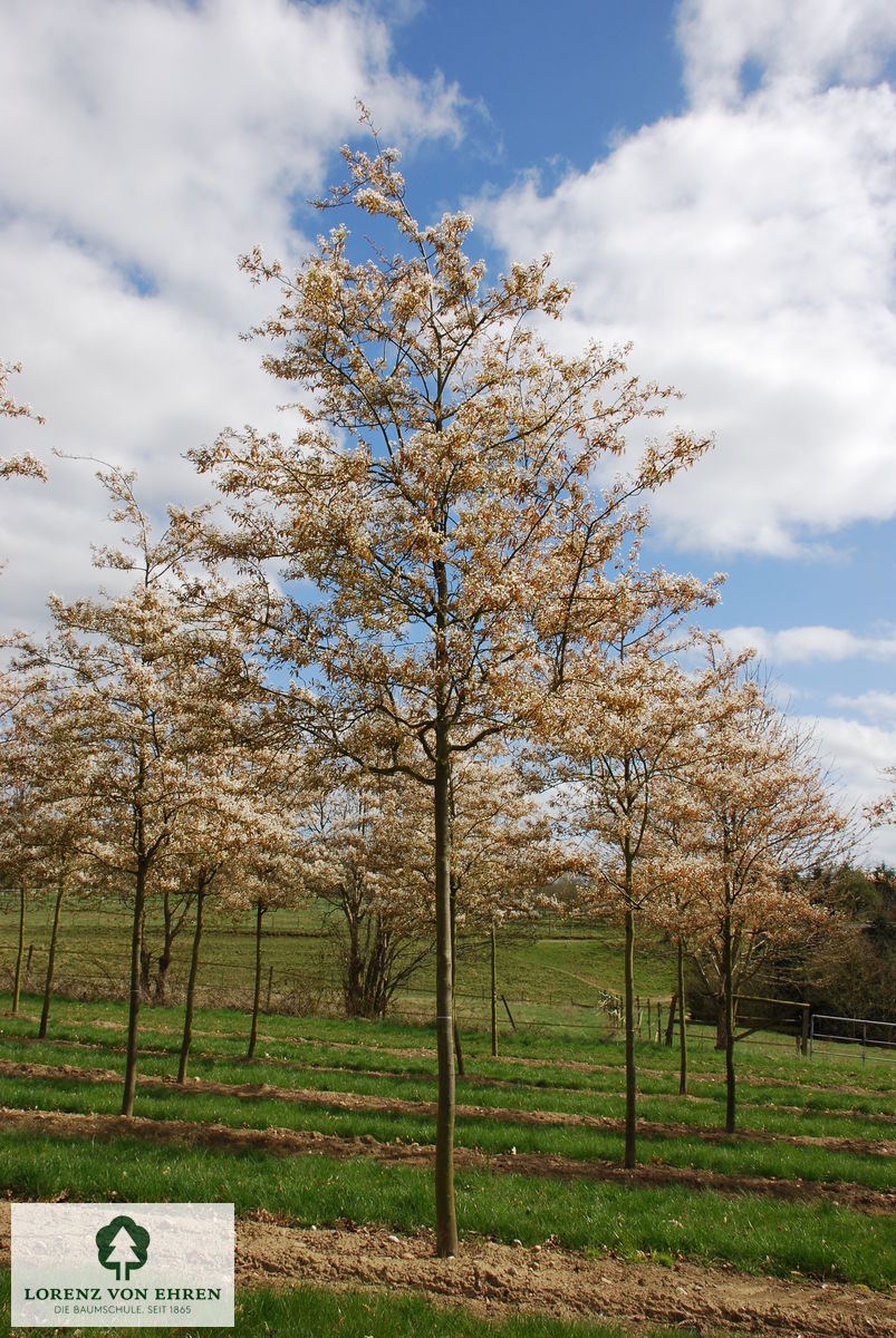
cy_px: 669
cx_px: 448
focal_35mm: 36
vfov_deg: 53.1
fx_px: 1340
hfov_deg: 37.0
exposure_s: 1/250
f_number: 10
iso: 200
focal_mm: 24
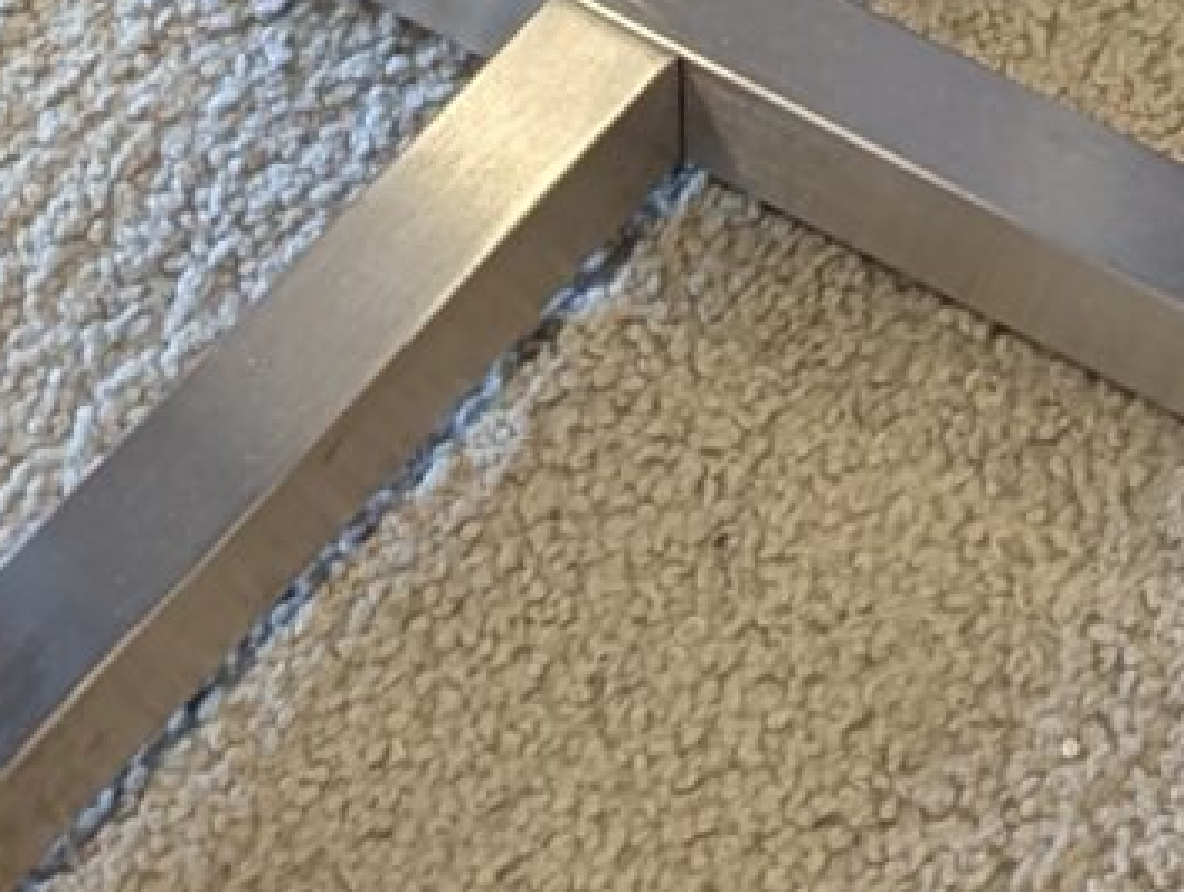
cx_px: 1130
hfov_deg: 11.3
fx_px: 5962
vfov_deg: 7.7
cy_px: -1593
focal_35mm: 174
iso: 86
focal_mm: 6.81
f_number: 1.85
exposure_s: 1/24
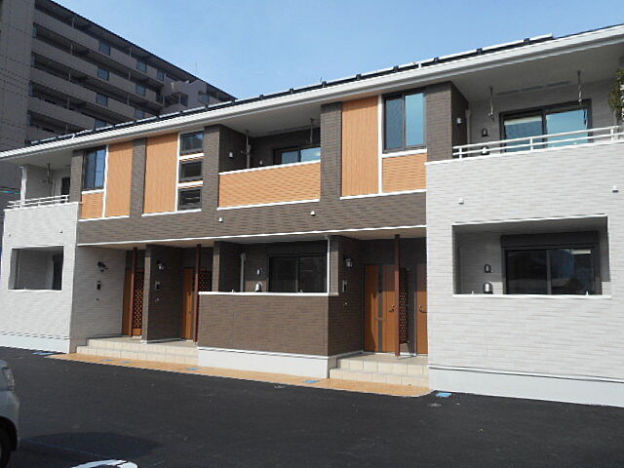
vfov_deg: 48.2
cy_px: 234
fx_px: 523
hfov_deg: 61.7
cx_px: 312
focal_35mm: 29
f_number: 4
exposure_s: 1/640
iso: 80
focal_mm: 5.2
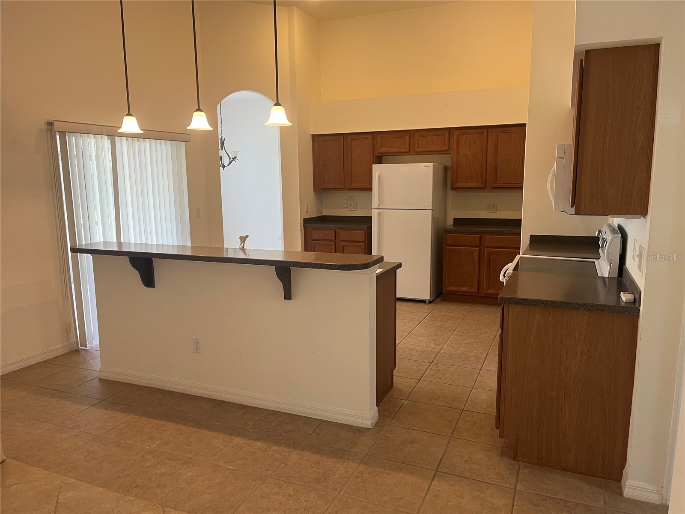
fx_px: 515
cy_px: 257
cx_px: 342
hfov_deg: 67.3
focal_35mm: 26
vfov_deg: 53.1
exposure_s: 1/60
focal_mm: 5.1
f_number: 1.6
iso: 80
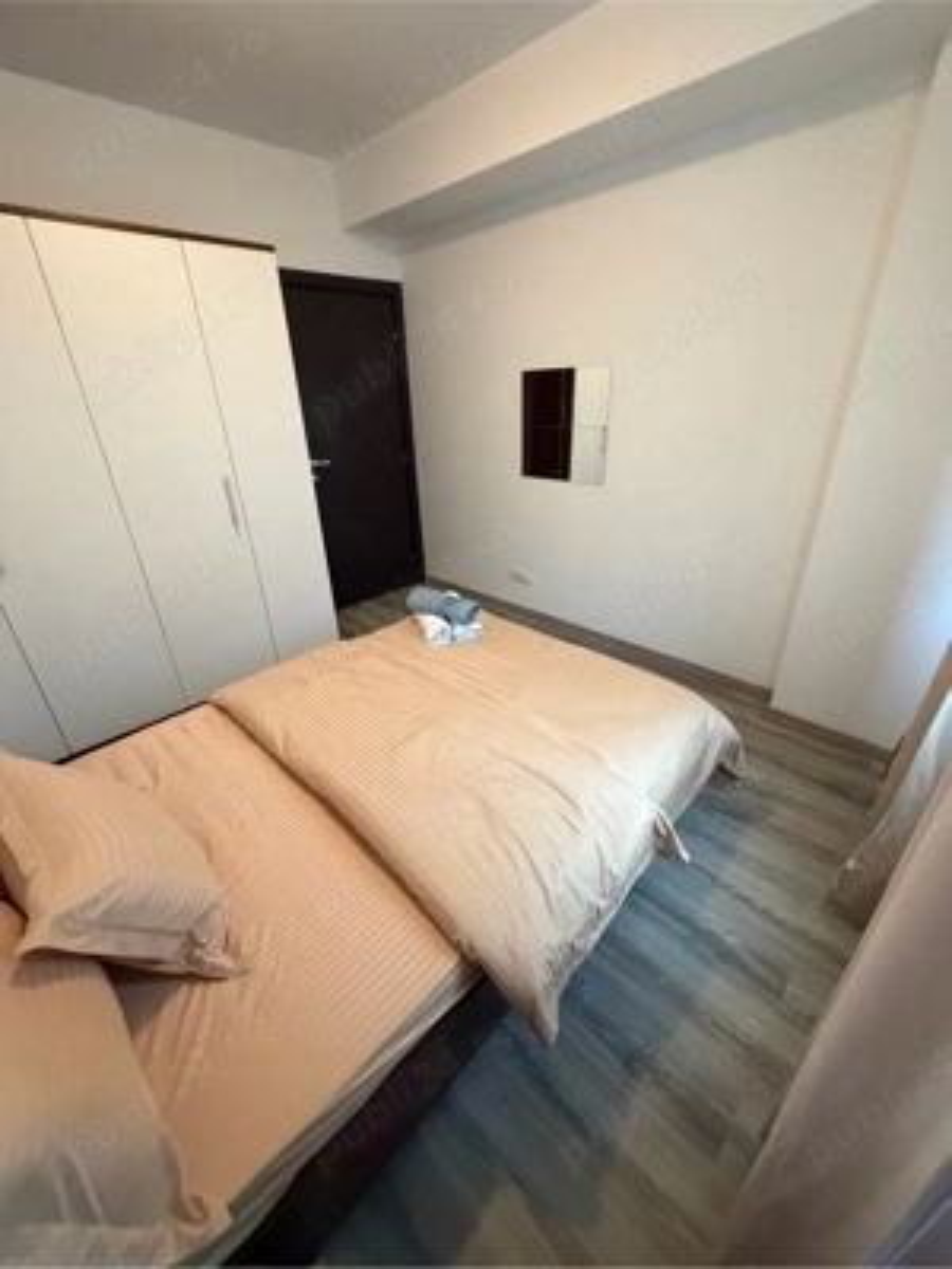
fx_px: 513
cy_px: 634
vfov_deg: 102.1
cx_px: 476
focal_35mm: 14
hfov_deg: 85.7
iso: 500
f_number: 2.2
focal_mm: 2.22
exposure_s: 1/50
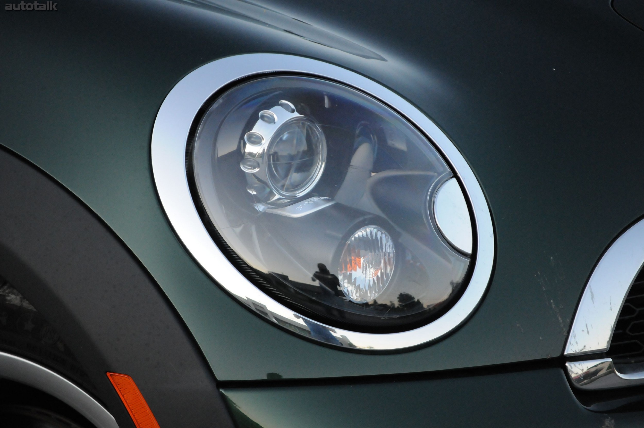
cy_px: 214
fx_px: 3109
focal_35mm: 174
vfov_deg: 7.9
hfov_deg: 11.8
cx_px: 322
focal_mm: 116
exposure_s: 1/500
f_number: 5
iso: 2000
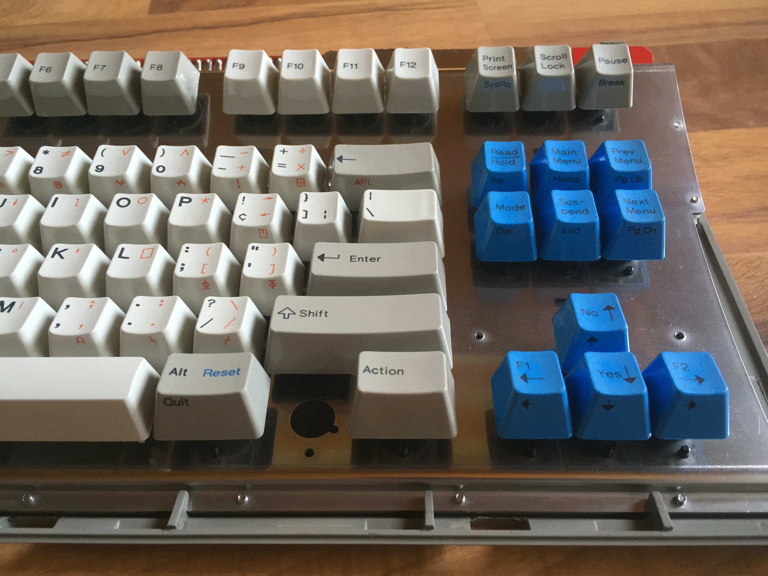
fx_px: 643
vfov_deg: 48.2
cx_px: 384
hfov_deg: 61.7
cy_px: 288
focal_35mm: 29
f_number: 2.2
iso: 125
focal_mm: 4.15
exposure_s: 1/33
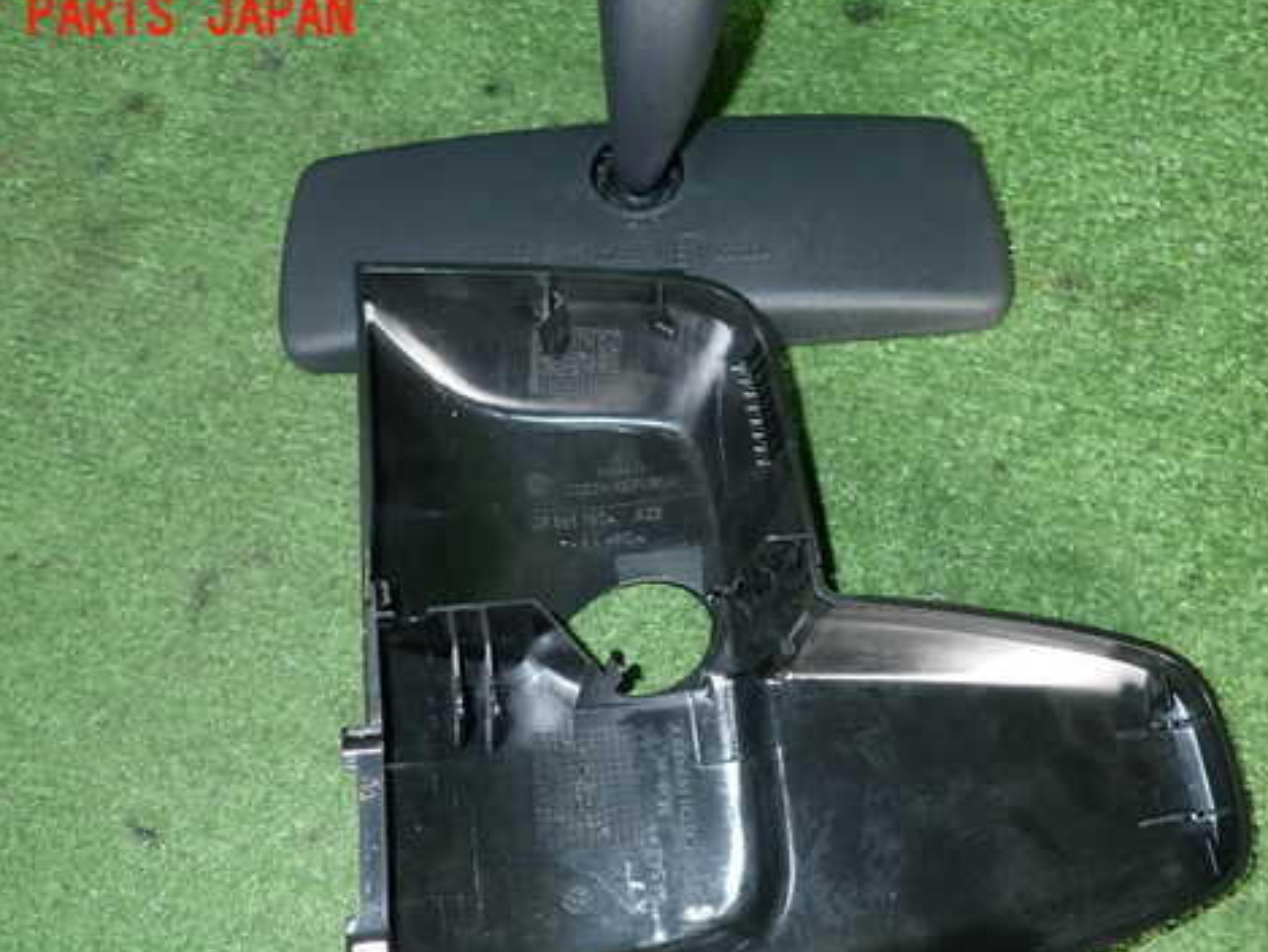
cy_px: 592
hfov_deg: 56.8
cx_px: 673
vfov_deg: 43.8
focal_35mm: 32
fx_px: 1172
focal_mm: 4.5
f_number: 5.6
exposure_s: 1/30
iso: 200
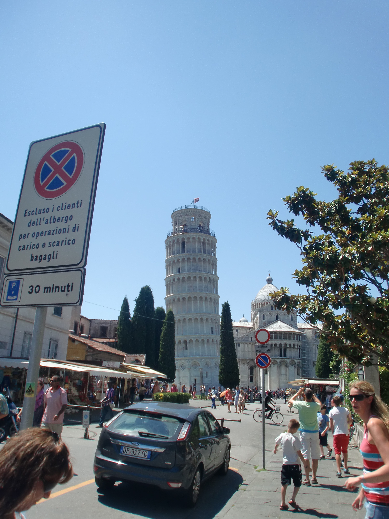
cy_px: 260
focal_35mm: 26
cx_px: 194
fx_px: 390
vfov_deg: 67.3
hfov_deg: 53.1
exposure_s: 1/160
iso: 64
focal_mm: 4.65
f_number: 7.8
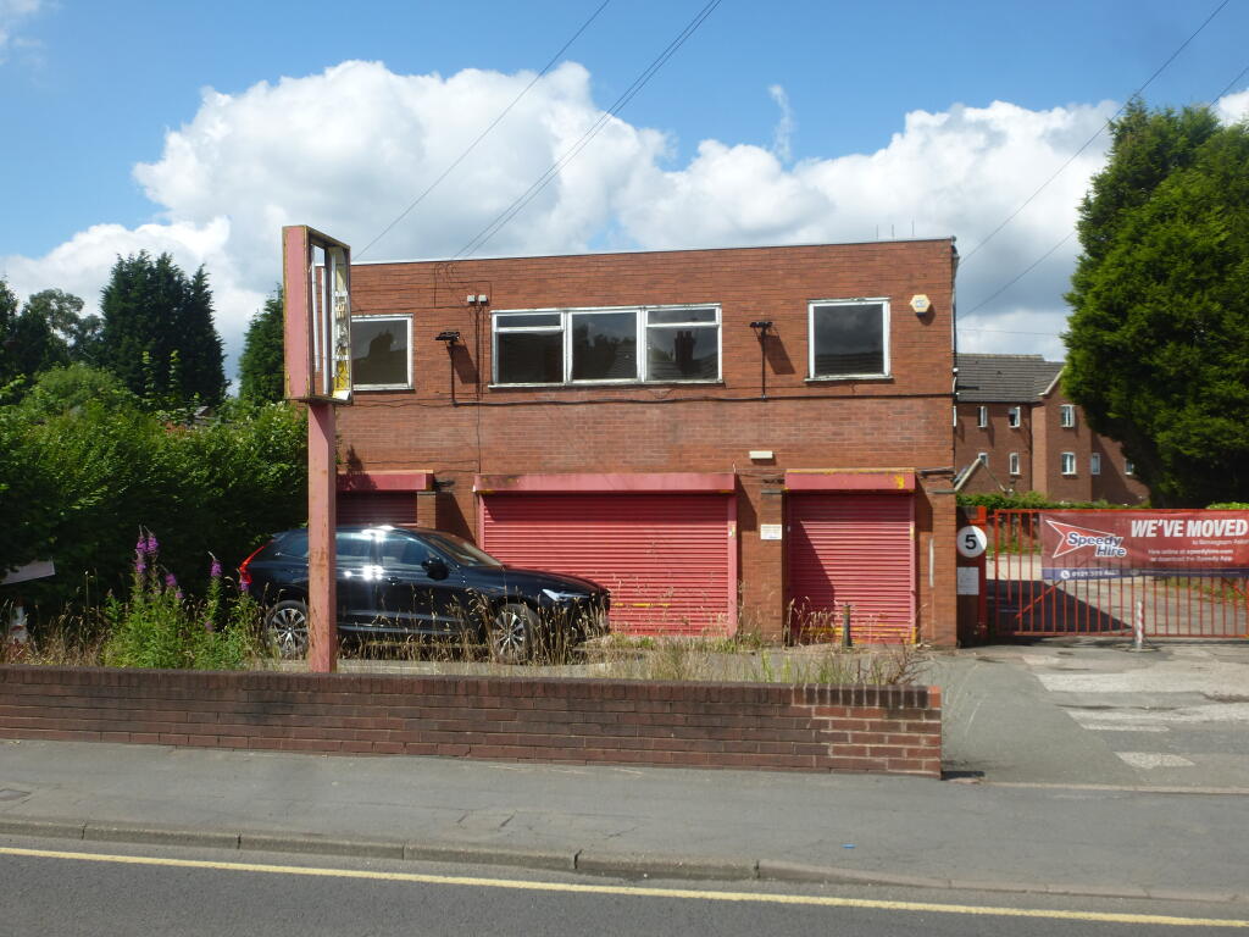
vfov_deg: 37.7
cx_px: 624
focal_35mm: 38
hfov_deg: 49.0
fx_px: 1371
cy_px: 468
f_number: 3.8
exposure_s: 1/1000
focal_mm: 6.8
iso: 100
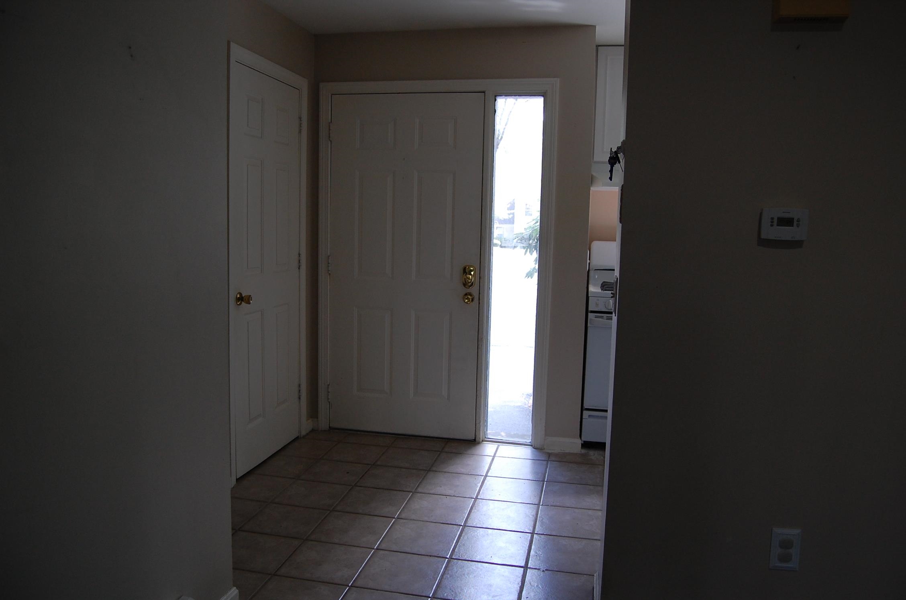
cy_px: 300
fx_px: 678
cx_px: 453
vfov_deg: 47.8
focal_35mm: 27
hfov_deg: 67.5
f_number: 5
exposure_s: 1/100
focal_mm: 18
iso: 400
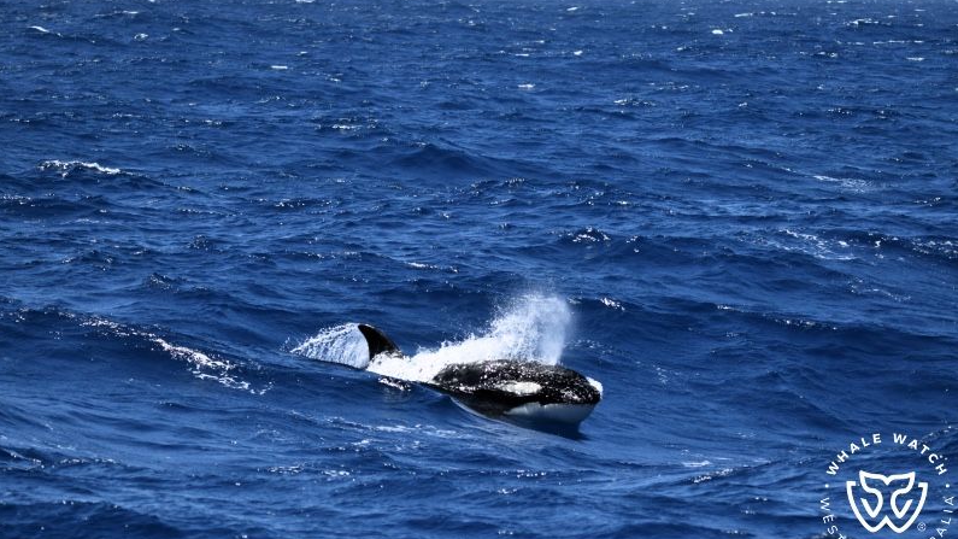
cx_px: 478
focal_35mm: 195
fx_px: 4953
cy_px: 248
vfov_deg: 6.2
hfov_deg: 11.0
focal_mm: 185
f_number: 5.3
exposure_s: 1/8000
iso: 1100
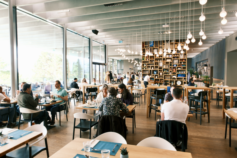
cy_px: 79
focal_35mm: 24
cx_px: 118
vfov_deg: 53.1
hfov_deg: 73.7
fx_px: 158
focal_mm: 16
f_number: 11
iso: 640
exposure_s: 1/6
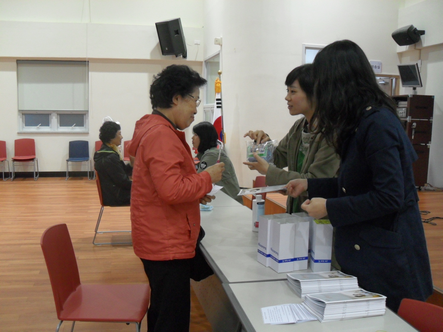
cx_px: 222
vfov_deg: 40.7
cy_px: 166
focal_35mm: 35
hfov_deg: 52.6
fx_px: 448
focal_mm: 6.2
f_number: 2.8
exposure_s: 1/30
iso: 200
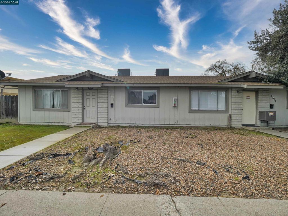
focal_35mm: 14
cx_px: 144
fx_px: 116
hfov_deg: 102.1
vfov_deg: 85.7
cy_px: 108
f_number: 5.6
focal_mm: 7
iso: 125
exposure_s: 1/250
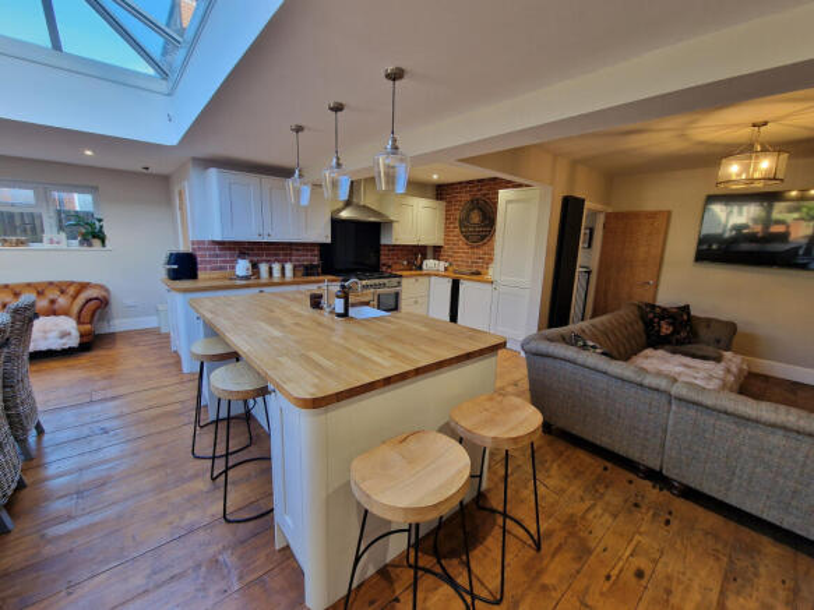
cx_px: 407
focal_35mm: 13
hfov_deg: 106.2
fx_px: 306
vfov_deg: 89.9
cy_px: 305
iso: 125
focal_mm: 2.2
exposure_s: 1/50
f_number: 2.2
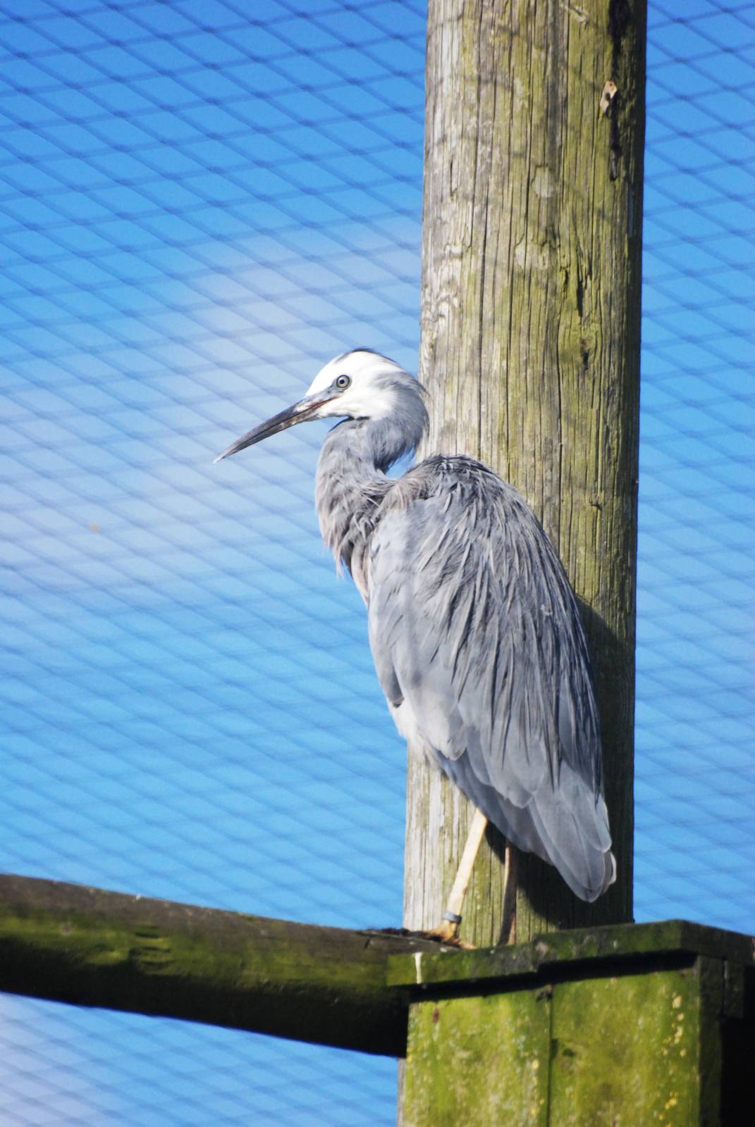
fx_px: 14116
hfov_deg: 3.1
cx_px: 378
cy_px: 564
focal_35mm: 450
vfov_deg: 4.6
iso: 1000
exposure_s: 1/3200
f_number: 7.1
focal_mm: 300
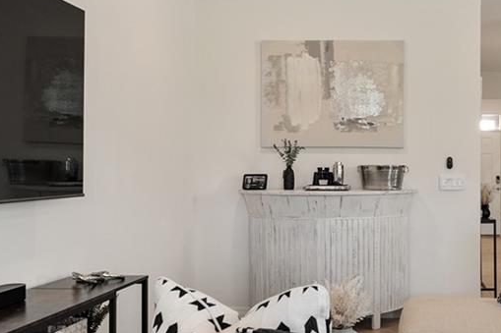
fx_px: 612
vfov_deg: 30.5
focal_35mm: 44
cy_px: 183
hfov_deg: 42.8
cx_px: 388
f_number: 7.1
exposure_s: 1/6
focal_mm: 14
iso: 320
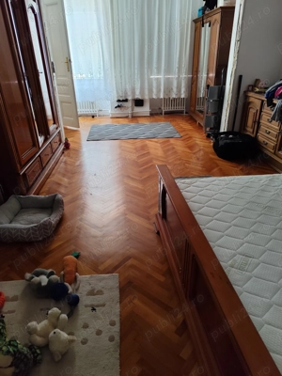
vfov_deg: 73.9
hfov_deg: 58.9
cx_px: 141
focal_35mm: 23
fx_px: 250
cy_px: 188
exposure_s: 1/50
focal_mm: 6.14
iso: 320
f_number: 1.65
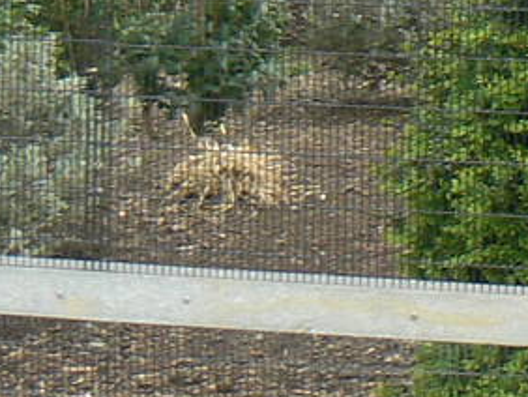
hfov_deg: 9.2
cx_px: 968
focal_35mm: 204
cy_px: -479
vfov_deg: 7.0
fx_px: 3114
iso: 80
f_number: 4
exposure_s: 1/50
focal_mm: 6
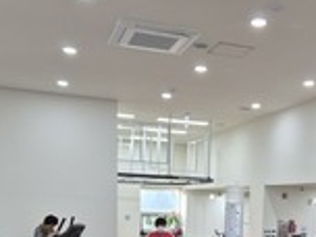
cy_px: 265
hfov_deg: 35.6
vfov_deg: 25.4
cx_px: 222
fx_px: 484
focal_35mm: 53
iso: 100
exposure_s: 1/120
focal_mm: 5.4
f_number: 1.8
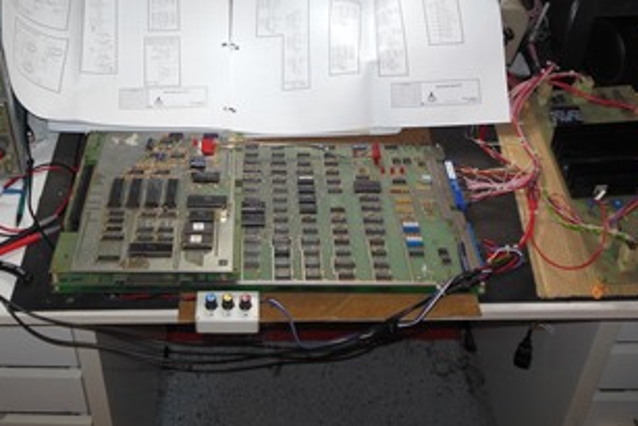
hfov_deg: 44.3
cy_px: 83
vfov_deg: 29.8
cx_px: 268
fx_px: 780
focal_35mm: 44
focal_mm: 5.2
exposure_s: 1/40
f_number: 3.3
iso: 125
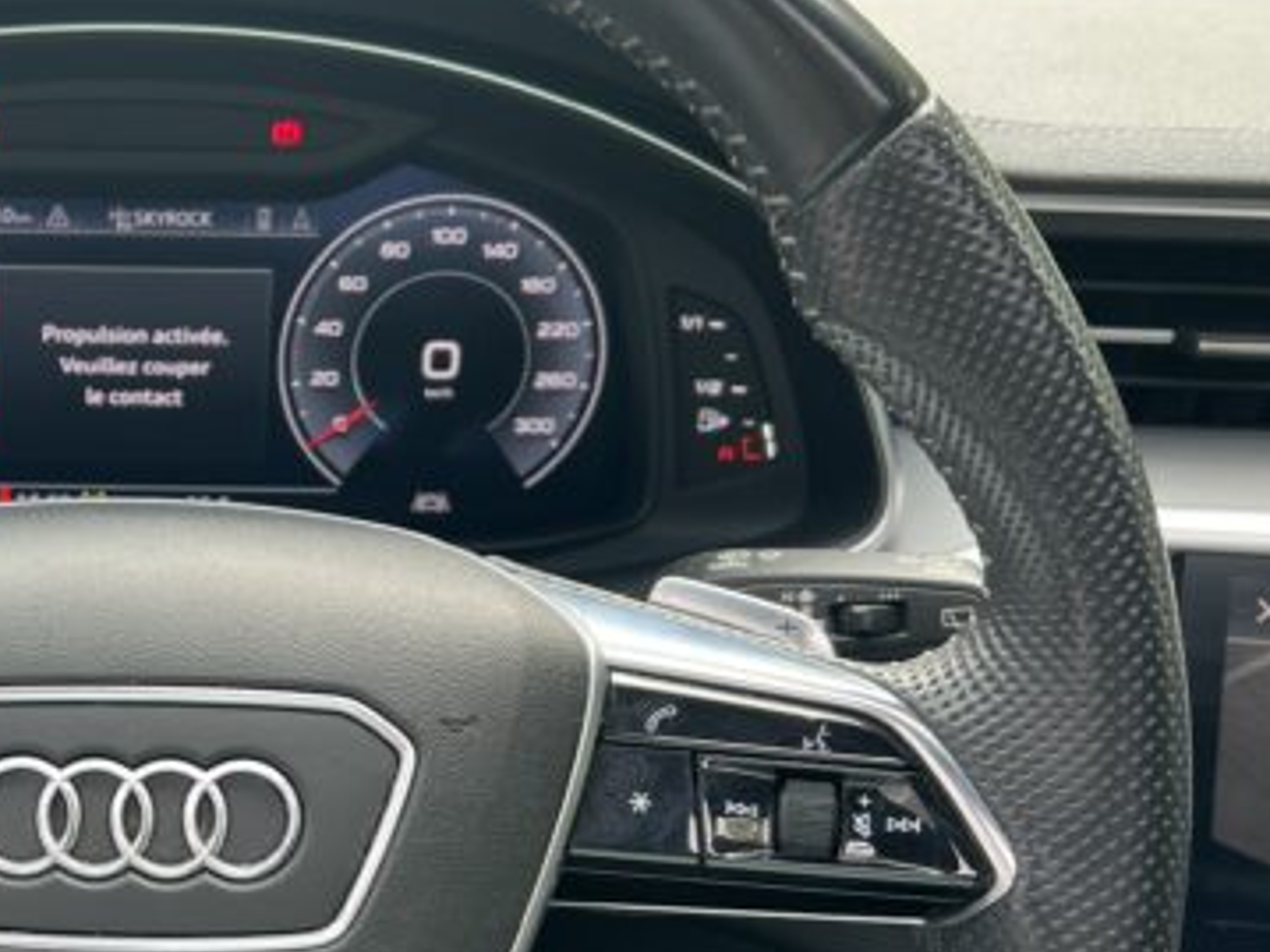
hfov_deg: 31.6
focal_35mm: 58
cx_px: 124
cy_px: 679
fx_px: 2127
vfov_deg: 25.0
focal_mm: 5.7
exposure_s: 1/171
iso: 50
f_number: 1.5
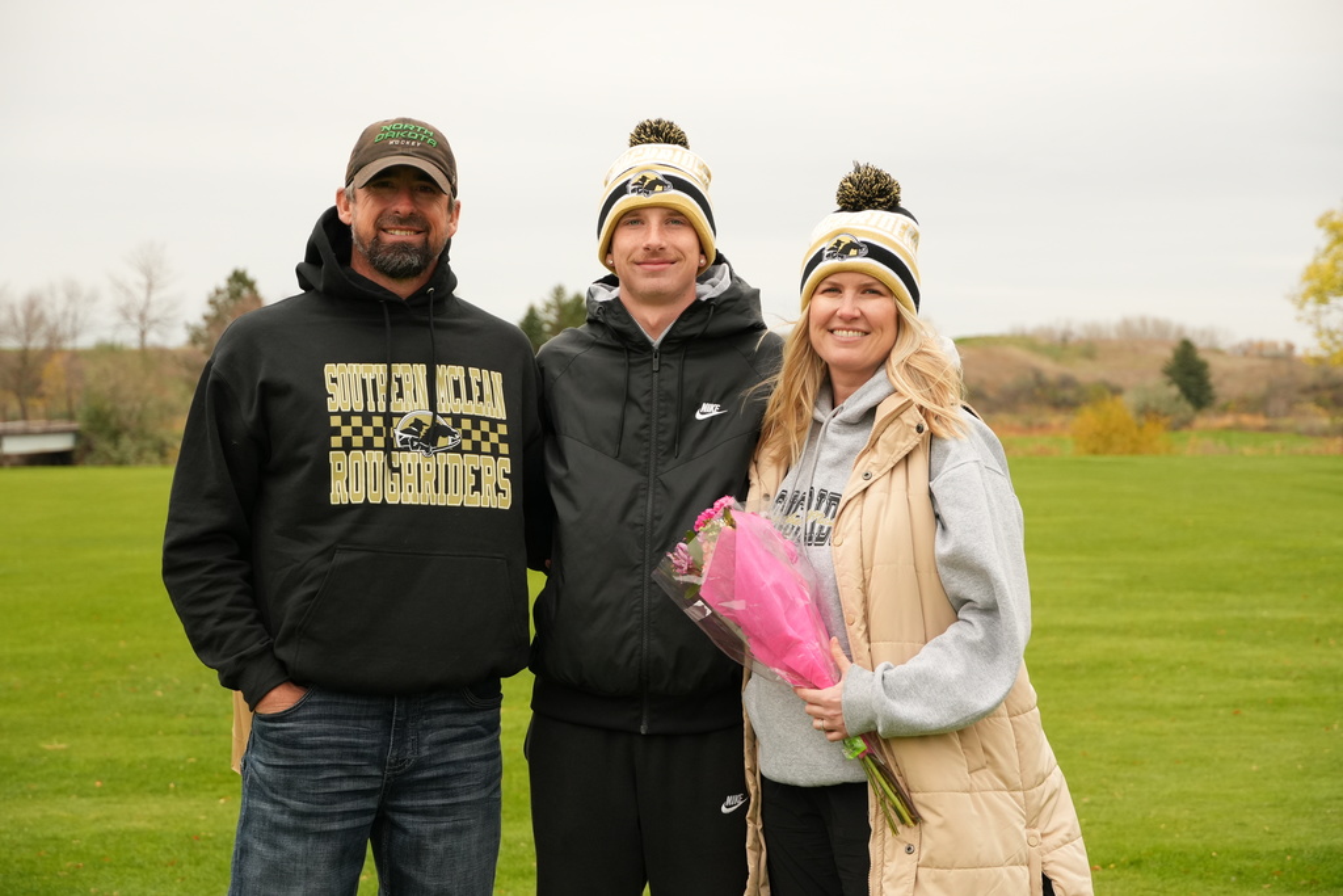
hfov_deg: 22.3
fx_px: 3414
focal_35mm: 92
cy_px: 448
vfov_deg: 14.9
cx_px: 672
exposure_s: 1/640
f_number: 5.6
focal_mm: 61
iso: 800
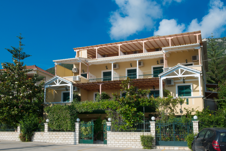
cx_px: 113
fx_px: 201
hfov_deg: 58.7
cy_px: 76
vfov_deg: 41.1
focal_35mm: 32
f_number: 22
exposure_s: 1/160
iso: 200
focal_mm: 32
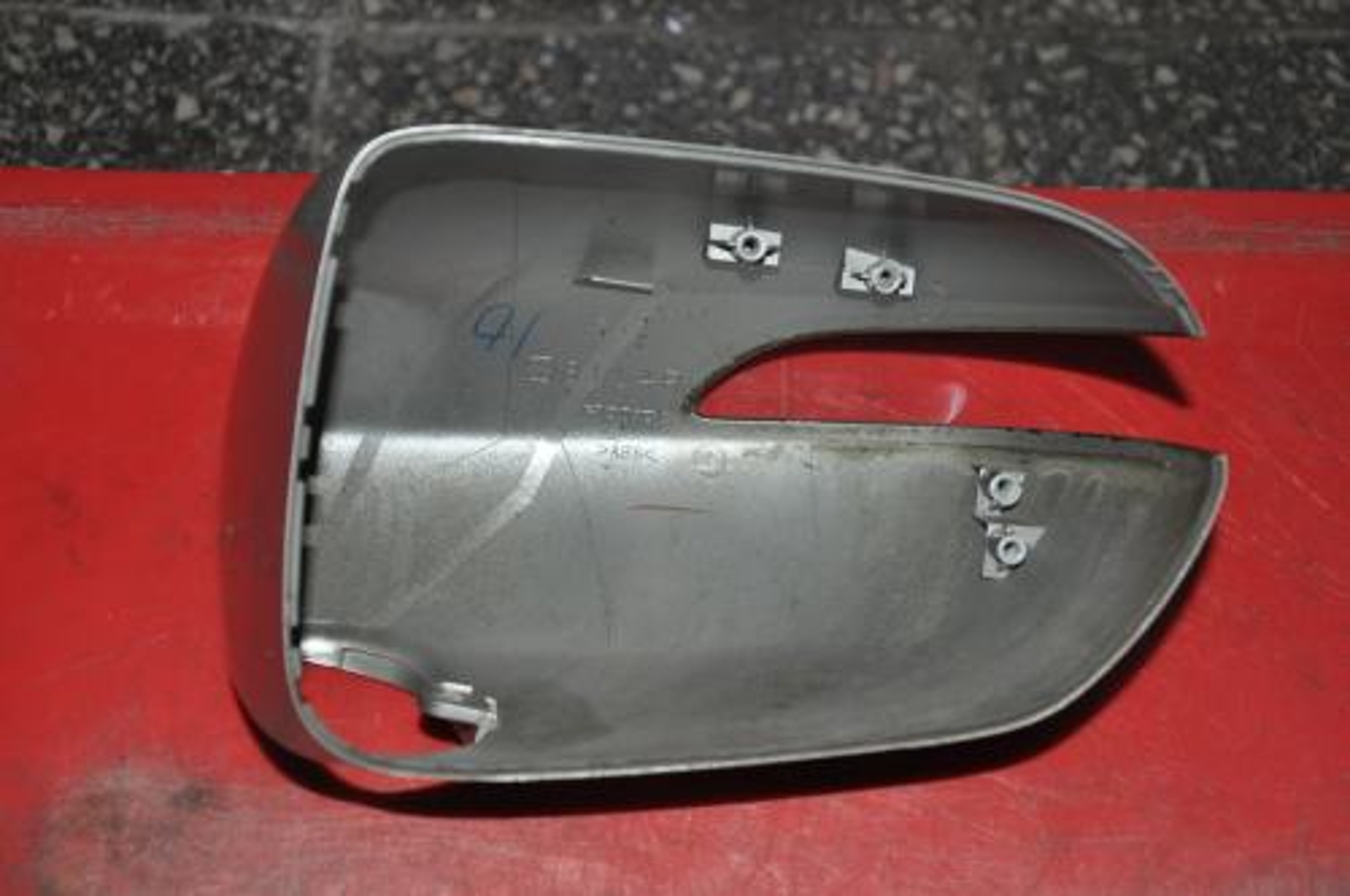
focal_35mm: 60
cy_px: 448
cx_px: 675
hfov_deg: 33.4
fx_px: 2247
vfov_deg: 22.6
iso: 800
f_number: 4.5
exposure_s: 1/60
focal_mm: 40
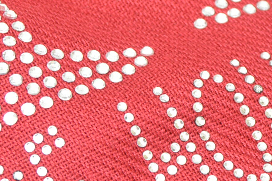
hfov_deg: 9.5
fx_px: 1631
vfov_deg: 6.3
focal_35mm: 216
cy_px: 122
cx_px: 213
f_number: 4.2
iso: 200
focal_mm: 30
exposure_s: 1/160
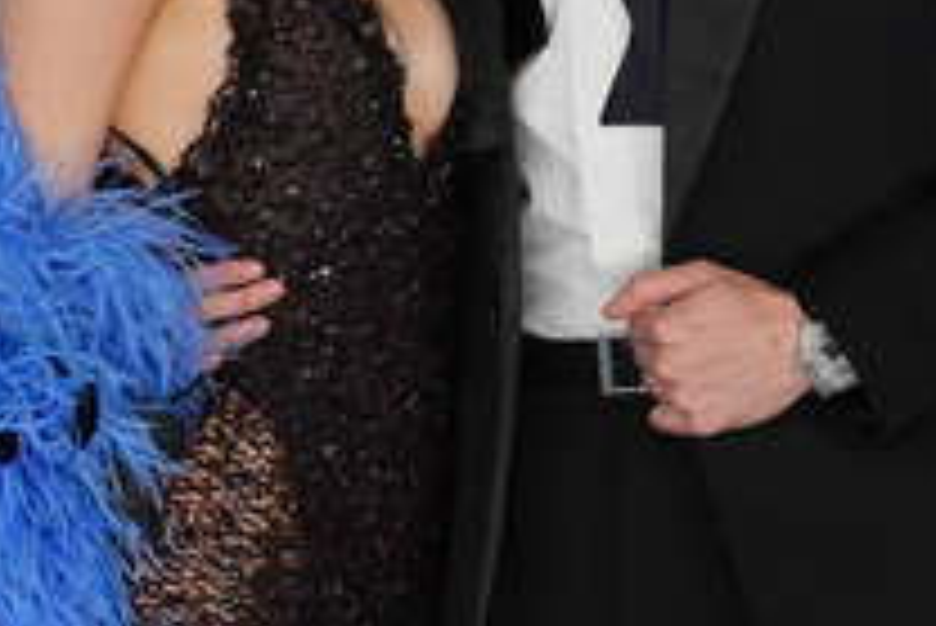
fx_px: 6400
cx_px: 454
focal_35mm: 246
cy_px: -43
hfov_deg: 8.4
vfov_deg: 5.6
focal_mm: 100
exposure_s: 1/200
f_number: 5
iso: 3200
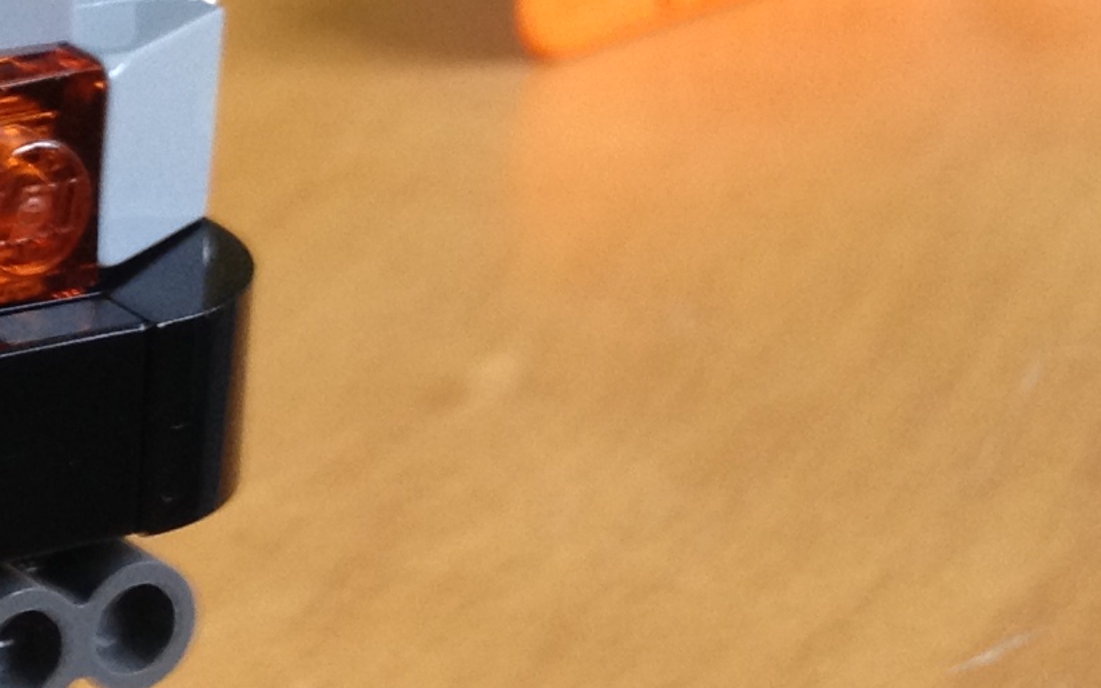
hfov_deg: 13.3
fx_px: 4411
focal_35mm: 147
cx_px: -601
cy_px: 49
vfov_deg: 8.9
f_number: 2.4
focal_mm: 4.28
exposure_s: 1/20
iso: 100
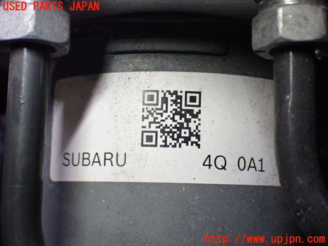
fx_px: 550
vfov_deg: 25.2
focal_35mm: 58
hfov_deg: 33.2
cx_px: 164
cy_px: 123
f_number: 3.5
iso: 800
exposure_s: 1/100
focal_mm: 10.35
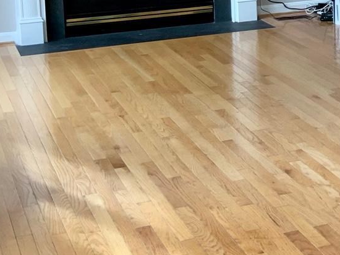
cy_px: -65
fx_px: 1060
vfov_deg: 13.3
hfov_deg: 17.0
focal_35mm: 108
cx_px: 457
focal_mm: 3
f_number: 1.8
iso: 64
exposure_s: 1/120
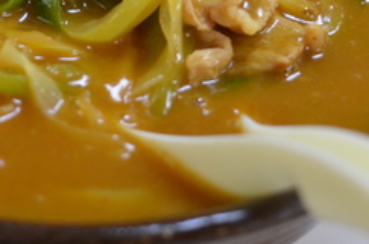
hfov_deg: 15.1
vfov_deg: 9.9
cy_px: -27
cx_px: 140
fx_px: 1391
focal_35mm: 136
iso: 800
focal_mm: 38
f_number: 4.8
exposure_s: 1/40
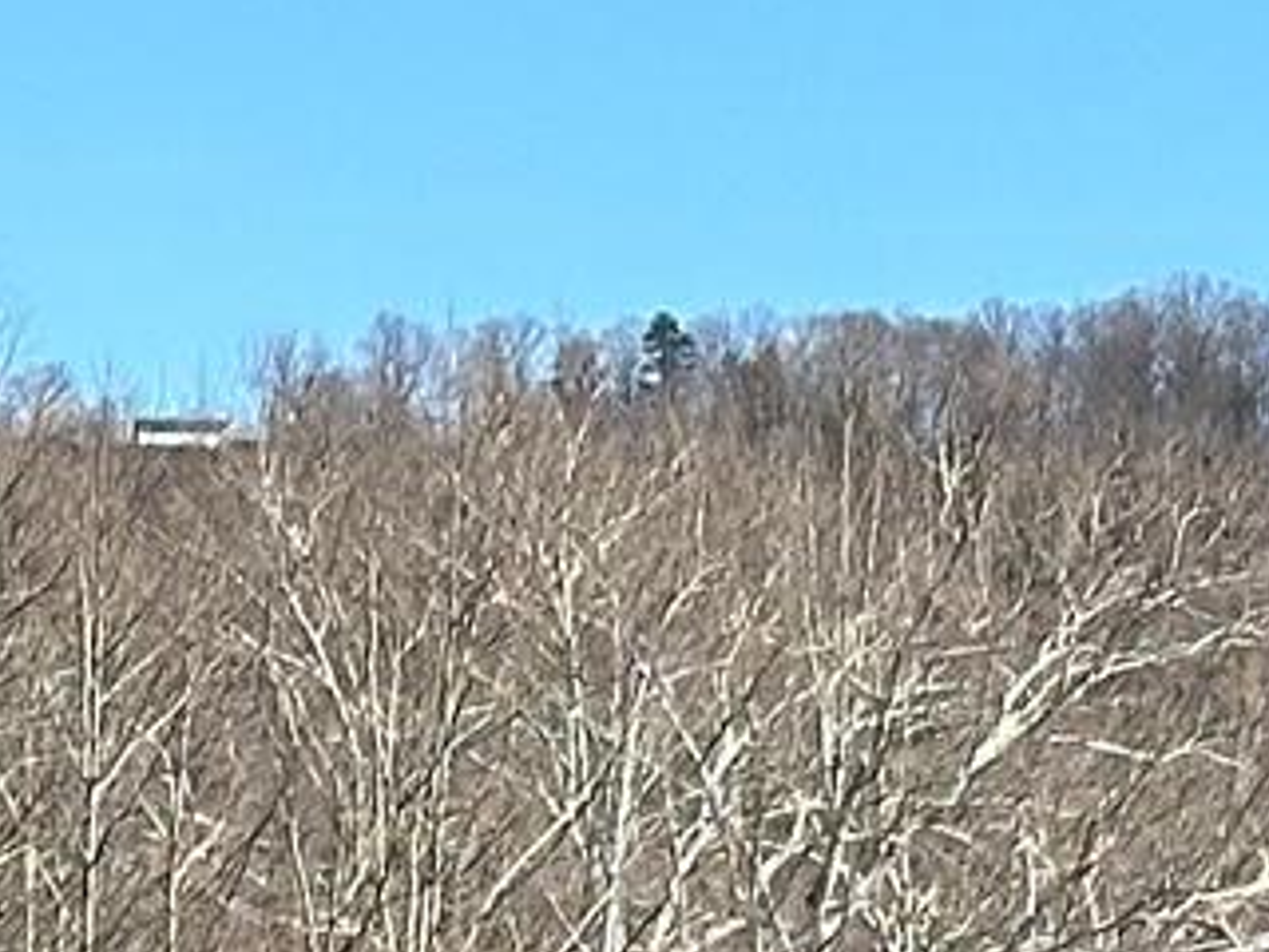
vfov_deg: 4.7
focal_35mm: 307
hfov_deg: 6.5
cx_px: 750
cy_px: 2455
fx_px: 11254
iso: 64
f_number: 1.78
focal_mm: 6.86
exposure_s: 1/2410
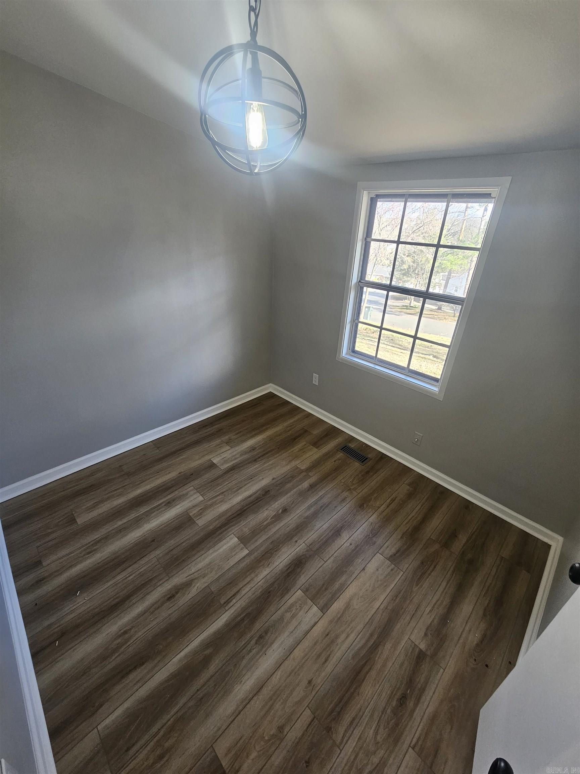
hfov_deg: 89.9
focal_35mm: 13
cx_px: 290
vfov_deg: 106.2
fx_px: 290
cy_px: 387
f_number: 2.2
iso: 125
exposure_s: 1/60
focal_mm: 2.2
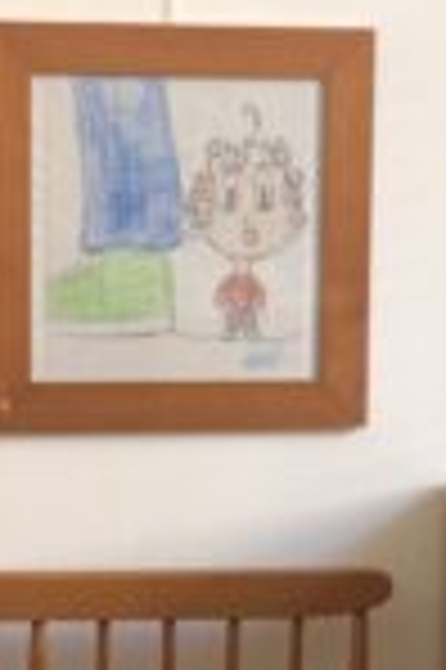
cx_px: 131
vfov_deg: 13.9
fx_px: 2701
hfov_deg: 9.4
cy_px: 697
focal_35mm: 145
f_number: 2.4
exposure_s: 1/30
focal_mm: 6
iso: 125
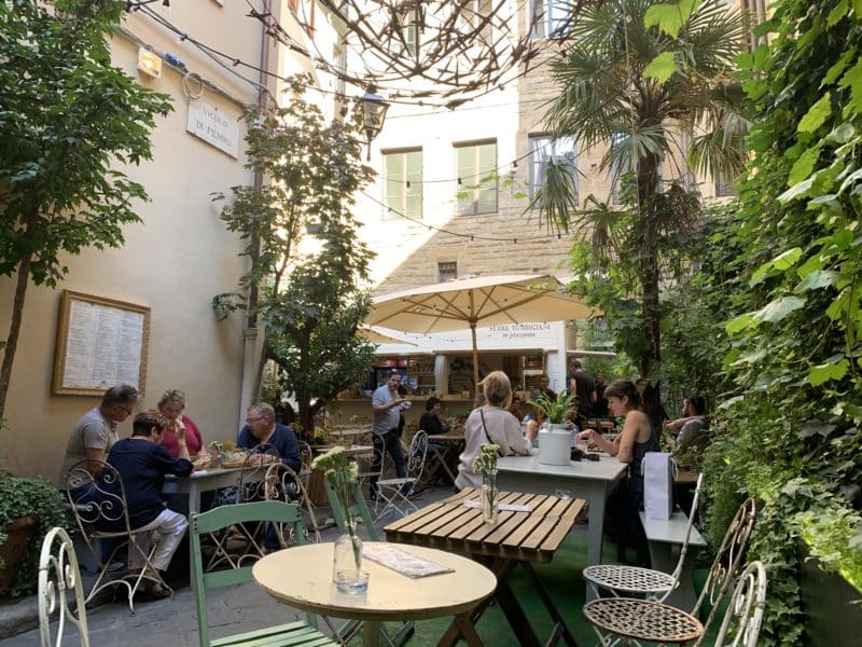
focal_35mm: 26
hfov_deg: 67.3
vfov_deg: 53.1
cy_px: 324
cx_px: 431
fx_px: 647
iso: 64
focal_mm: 4.25
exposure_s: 1/121
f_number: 1.8
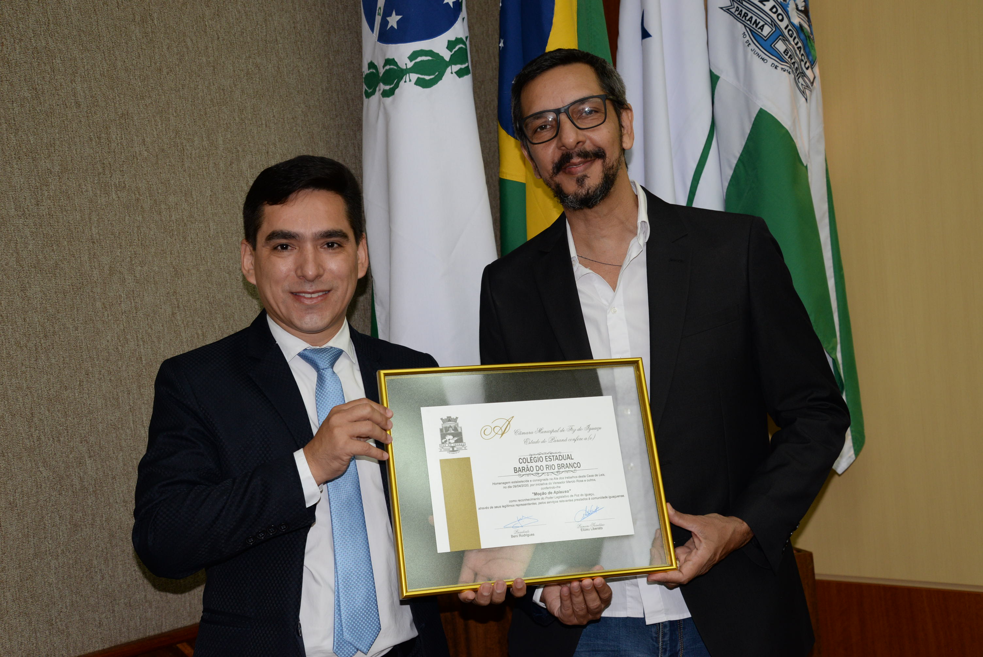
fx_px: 1366
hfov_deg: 39.6
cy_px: 328
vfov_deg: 27.0
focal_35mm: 50
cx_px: 492
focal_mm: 50
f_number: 5
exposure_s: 1/160
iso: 1000
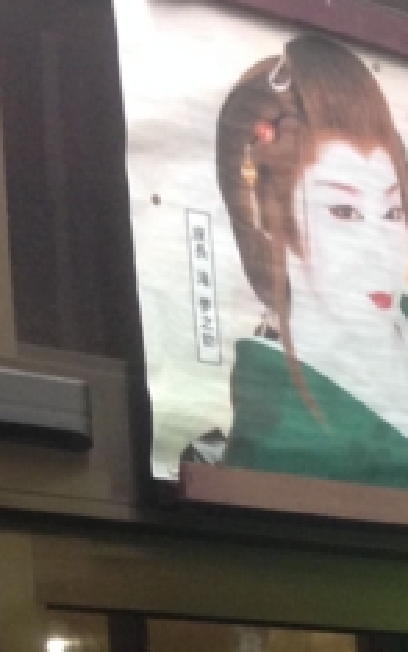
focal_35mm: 119
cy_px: 902
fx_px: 2116
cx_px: 452
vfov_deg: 16.4
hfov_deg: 10.9
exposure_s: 1/20
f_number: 2.4
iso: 200
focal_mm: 4.12
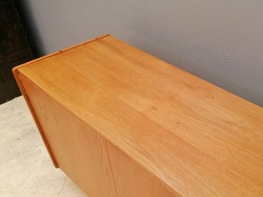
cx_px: 179
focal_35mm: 37
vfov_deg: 38.3
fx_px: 281
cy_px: 127
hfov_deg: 49.1
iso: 160
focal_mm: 4.75
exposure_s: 1/33.3
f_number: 1.8
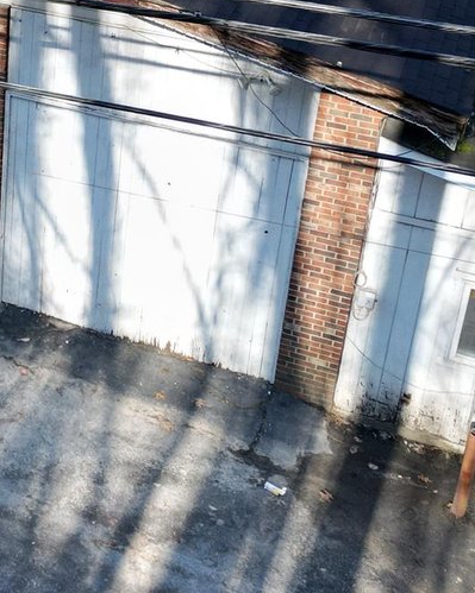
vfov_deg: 26.0
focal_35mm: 71
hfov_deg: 20.4
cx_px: -71
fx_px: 1248
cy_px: 70
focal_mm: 6.72
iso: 150
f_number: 1.7
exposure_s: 1/640
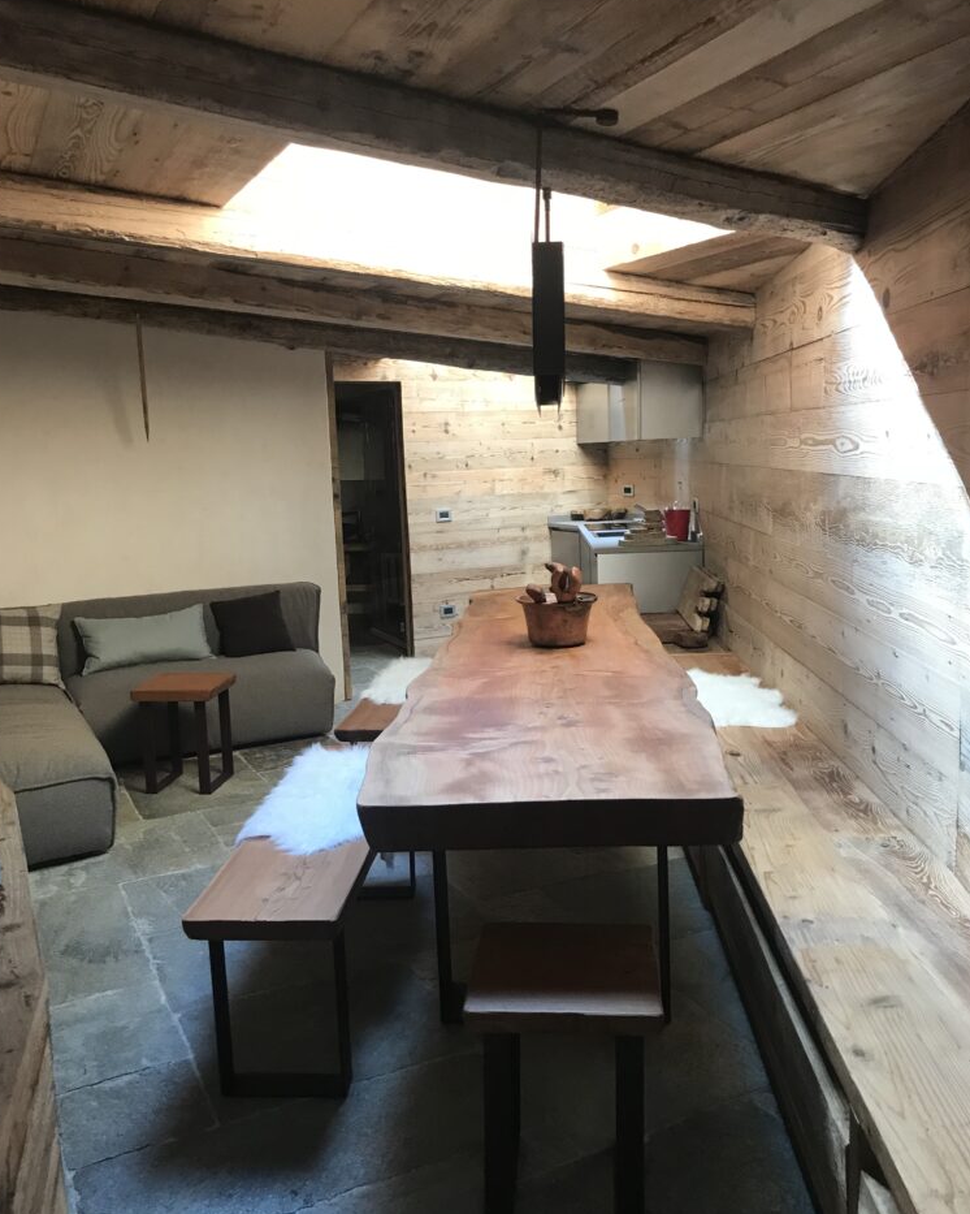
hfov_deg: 48.5
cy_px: 626
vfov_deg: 58.8
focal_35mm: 30
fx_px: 1077
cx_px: 480
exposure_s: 1/25
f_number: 1.8
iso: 40
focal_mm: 3.99
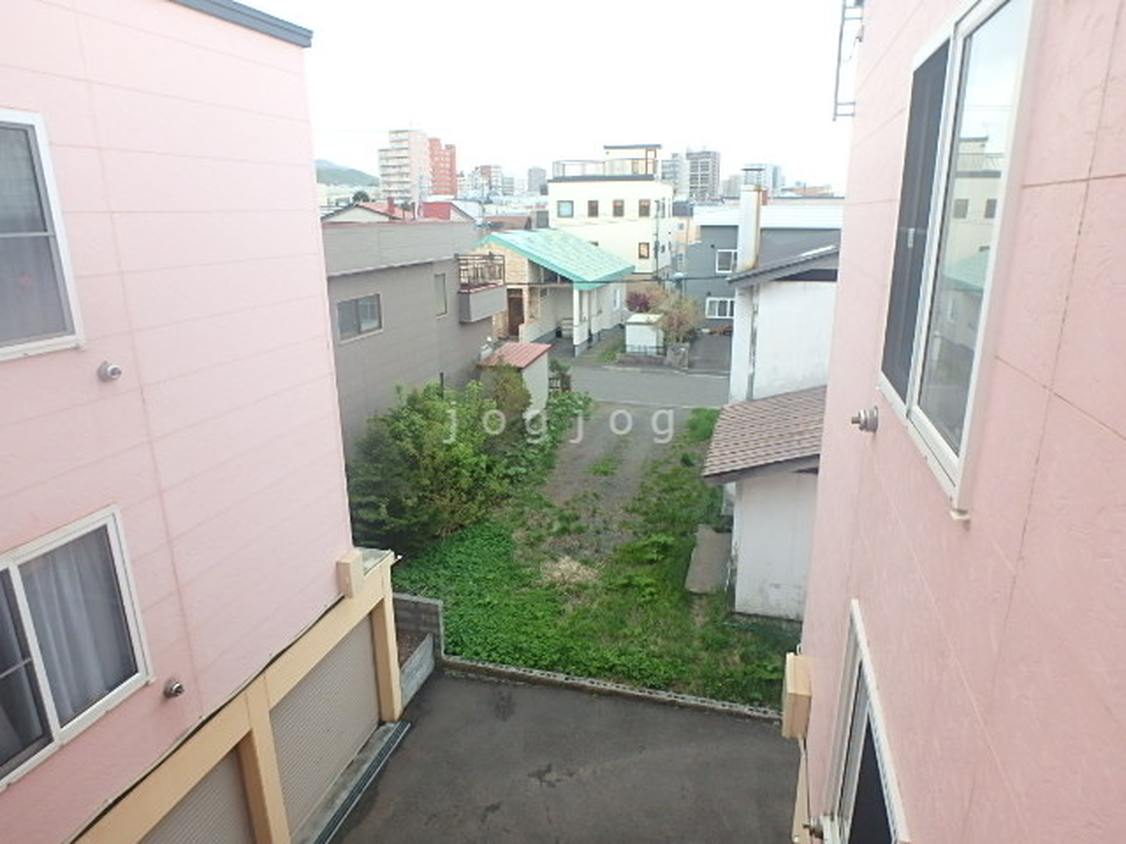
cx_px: 563
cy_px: 422
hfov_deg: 79.0
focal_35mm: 21
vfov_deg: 63.4
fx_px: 683
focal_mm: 3.7
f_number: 3.5
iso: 200
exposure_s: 1/40
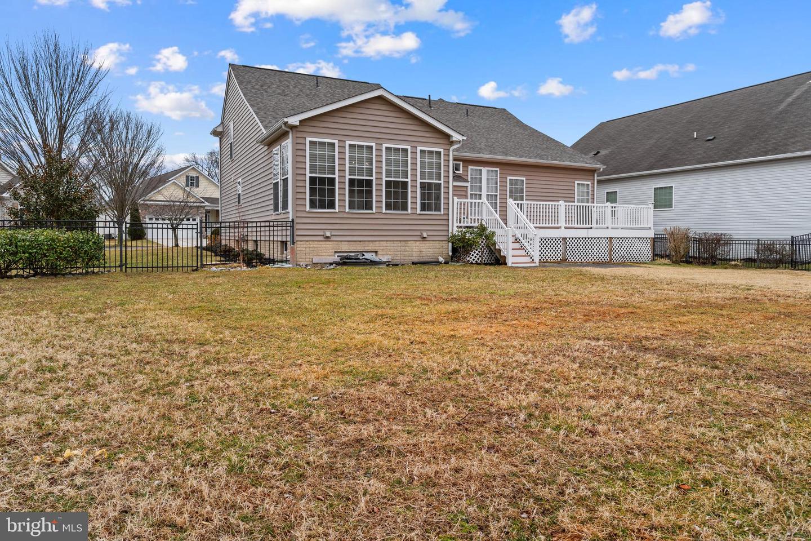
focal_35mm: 23
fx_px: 514
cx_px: 406
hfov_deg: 76.6
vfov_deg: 55.5
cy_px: 270
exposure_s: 1/400
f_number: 6.3
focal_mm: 15.2
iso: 200
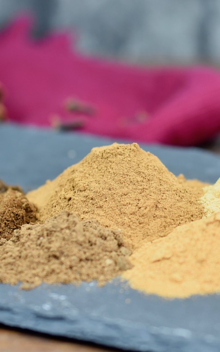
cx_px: 127
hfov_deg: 5.8
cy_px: 159
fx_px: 2175
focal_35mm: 227
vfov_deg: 9.3
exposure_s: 1/60
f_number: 4
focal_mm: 105
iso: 400
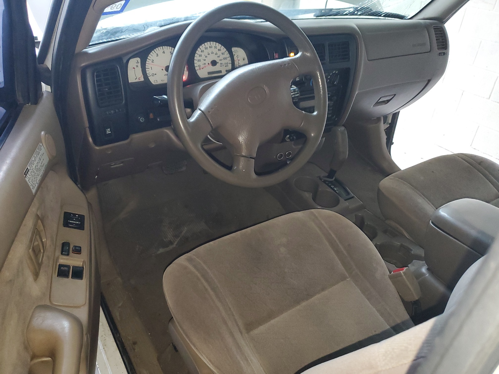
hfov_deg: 67.3
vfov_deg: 53.1
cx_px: 250
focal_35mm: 26
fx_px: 375
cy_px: 187
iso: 303
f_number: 1.5
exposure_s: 1/30
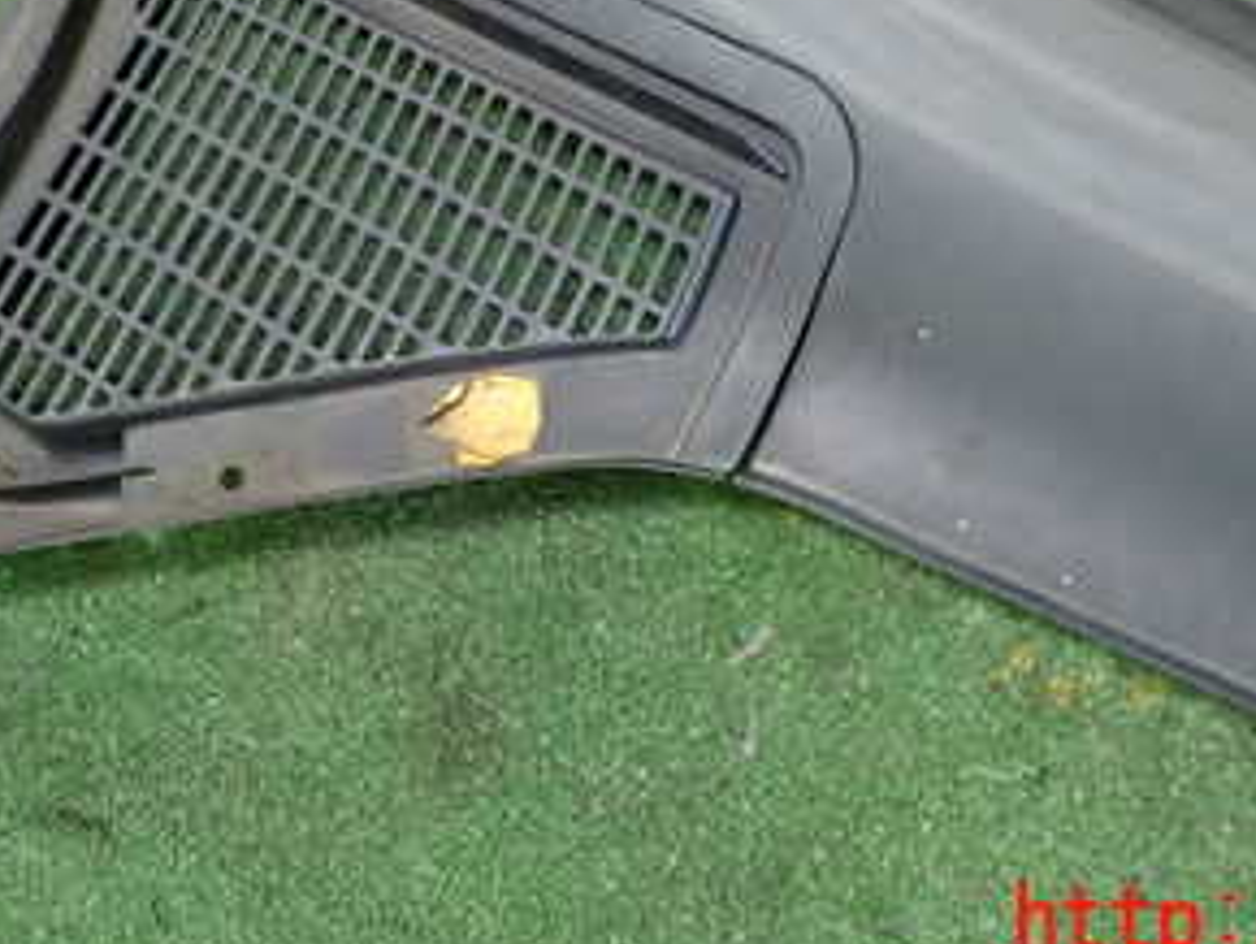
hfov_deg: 31.1
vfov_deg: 22.8
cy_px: 4
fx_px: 2251
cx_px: 693
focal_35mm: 62
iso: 400
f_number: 2.3
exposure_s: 1/30
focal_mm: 5.4
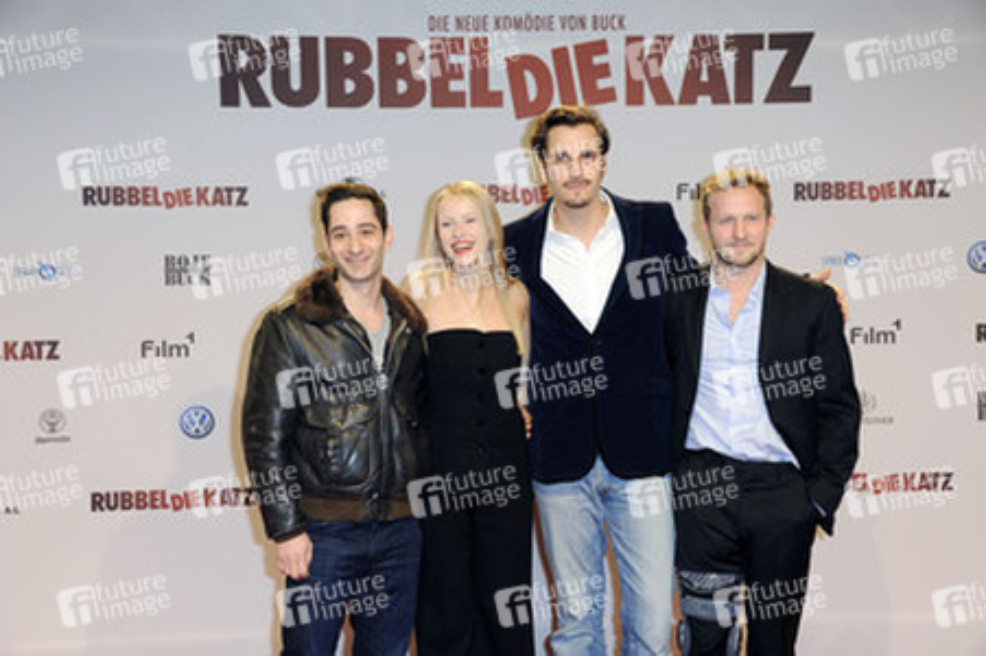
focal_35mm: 56
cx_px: 493
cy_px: 328
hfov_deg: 35.7
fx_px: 1533
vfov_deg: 24.2
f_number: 5.6
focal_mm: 56
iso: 500
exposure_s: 1/125
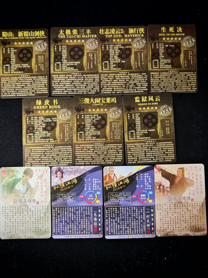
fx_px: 296
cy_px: 139
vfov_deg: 50.1
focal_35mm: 37
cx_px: 104
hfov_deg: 38.7
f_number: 1.9
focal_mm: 6.67
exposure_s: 1/33
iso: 160
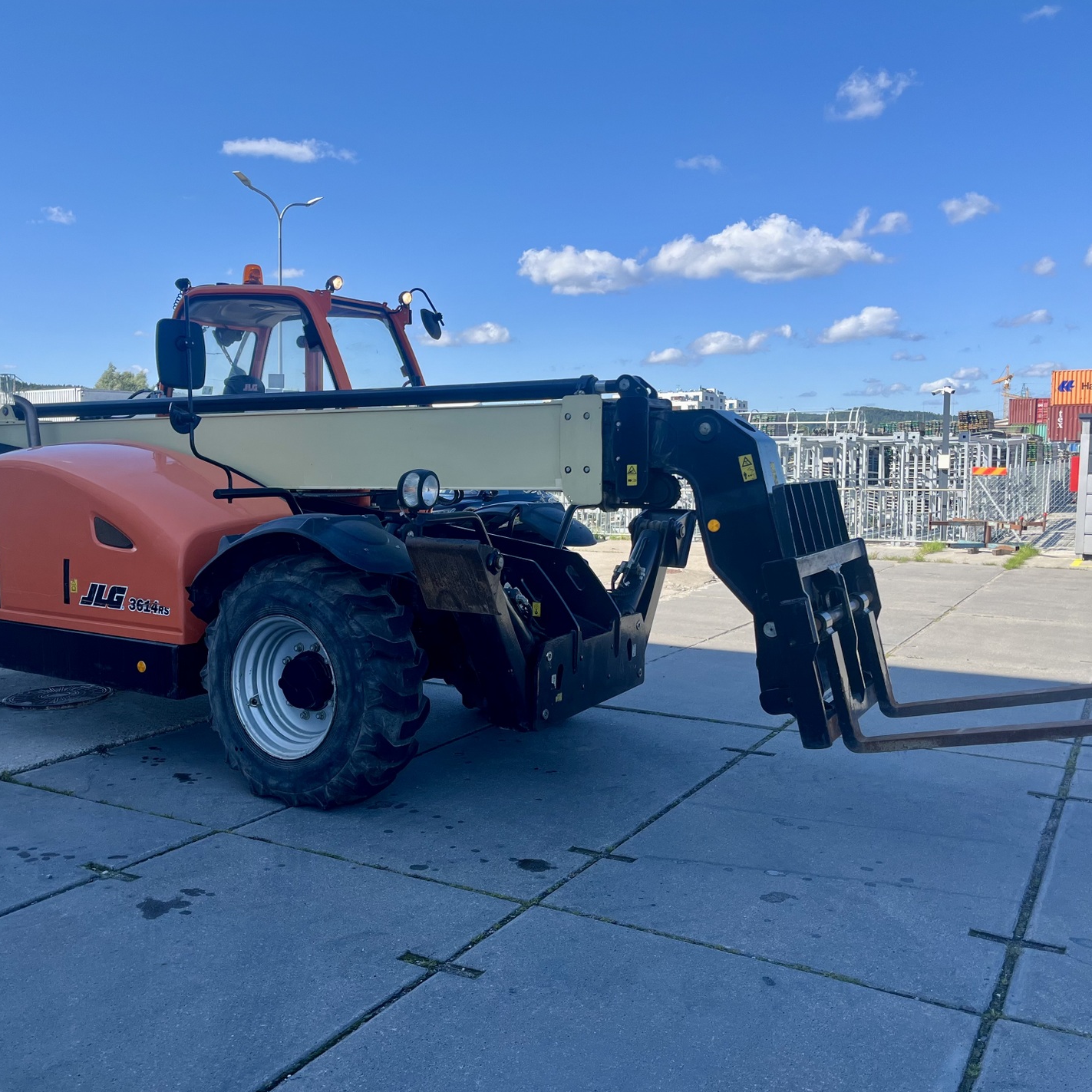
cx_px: 487
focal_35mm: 31
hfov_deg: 52.4
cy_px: 551
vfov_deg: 52.5
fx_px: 1106
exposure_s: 1/2222
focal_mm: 5.1
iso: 50
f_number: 1.6
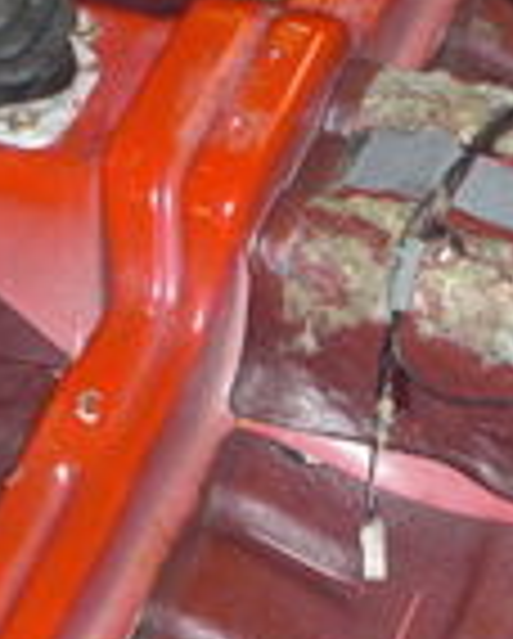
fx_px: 2992
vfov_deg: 12.2
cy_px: 274
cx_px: 234
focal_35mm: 158
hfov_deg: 9.8
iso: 200
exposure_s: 1/60
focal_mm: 6.3
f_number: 2.8
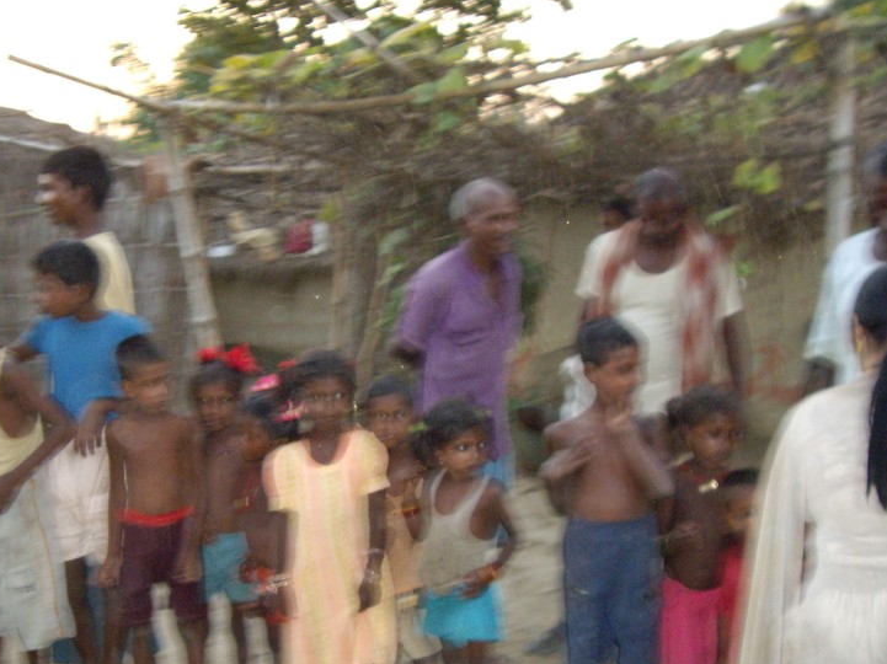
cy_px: 430
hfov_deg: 35.4
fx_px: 1383
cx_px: 335
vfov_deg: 26.9
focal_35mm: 54
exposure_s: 1/40
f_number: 2.7
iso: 200
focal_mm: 6.2
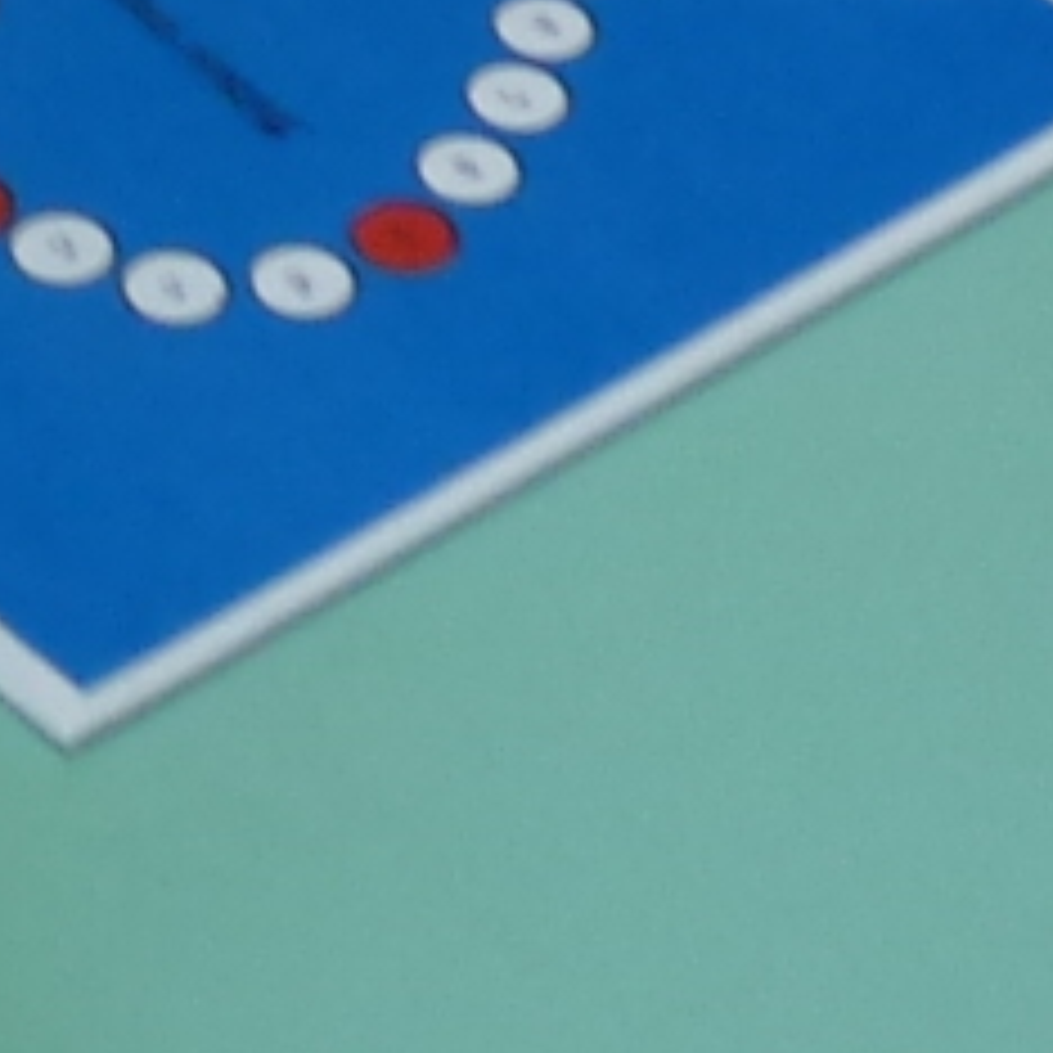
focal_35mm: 209
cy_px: -2277
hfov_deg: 8.4
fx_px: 7193
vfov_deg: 7.3
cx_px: 378
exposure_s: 1/30
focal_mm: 4.8
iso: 160
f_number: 2.8
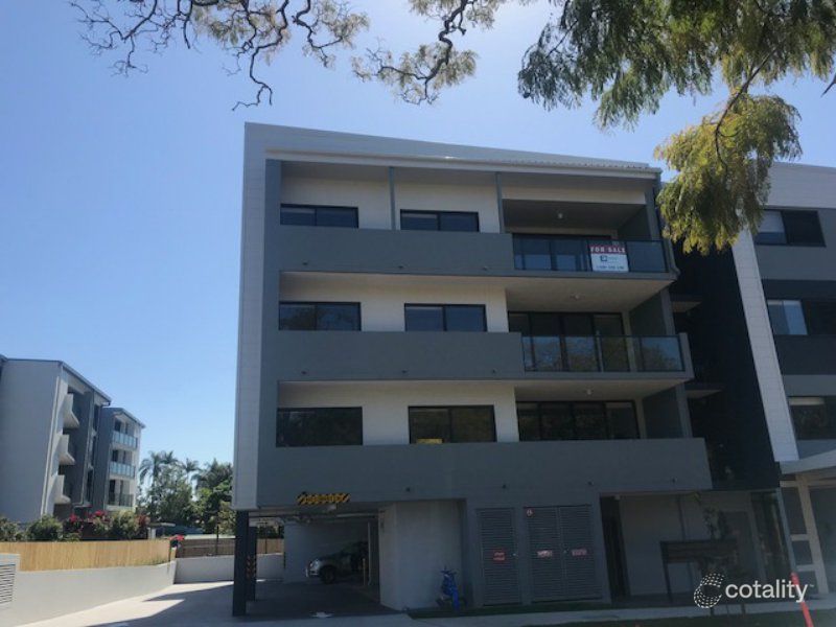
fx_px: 676
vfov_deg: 49.7
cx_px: 418
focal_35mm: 28
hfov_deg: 63.4
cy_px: 314
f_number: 1.8
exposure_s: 1/2519
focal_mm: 3.99
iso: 20
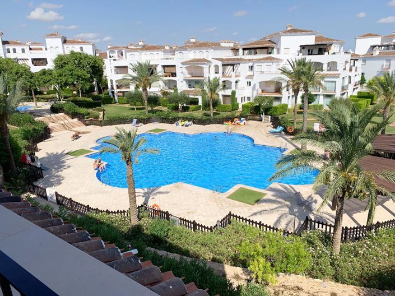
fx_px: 297
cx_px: 198
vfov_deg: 53.0
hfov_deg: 67.3
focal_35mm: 26
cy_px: 148
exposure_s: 1/3937
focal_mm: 4.25
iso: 25
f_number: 1.8
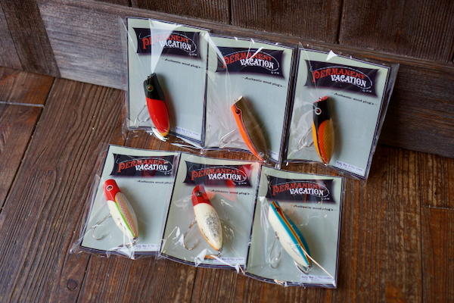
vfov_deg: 26.0
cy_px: 152
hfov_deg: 38.2
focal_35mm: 52
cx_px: 227
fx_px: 656
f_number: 3.2
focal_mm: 35
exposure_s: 1/125
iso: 200
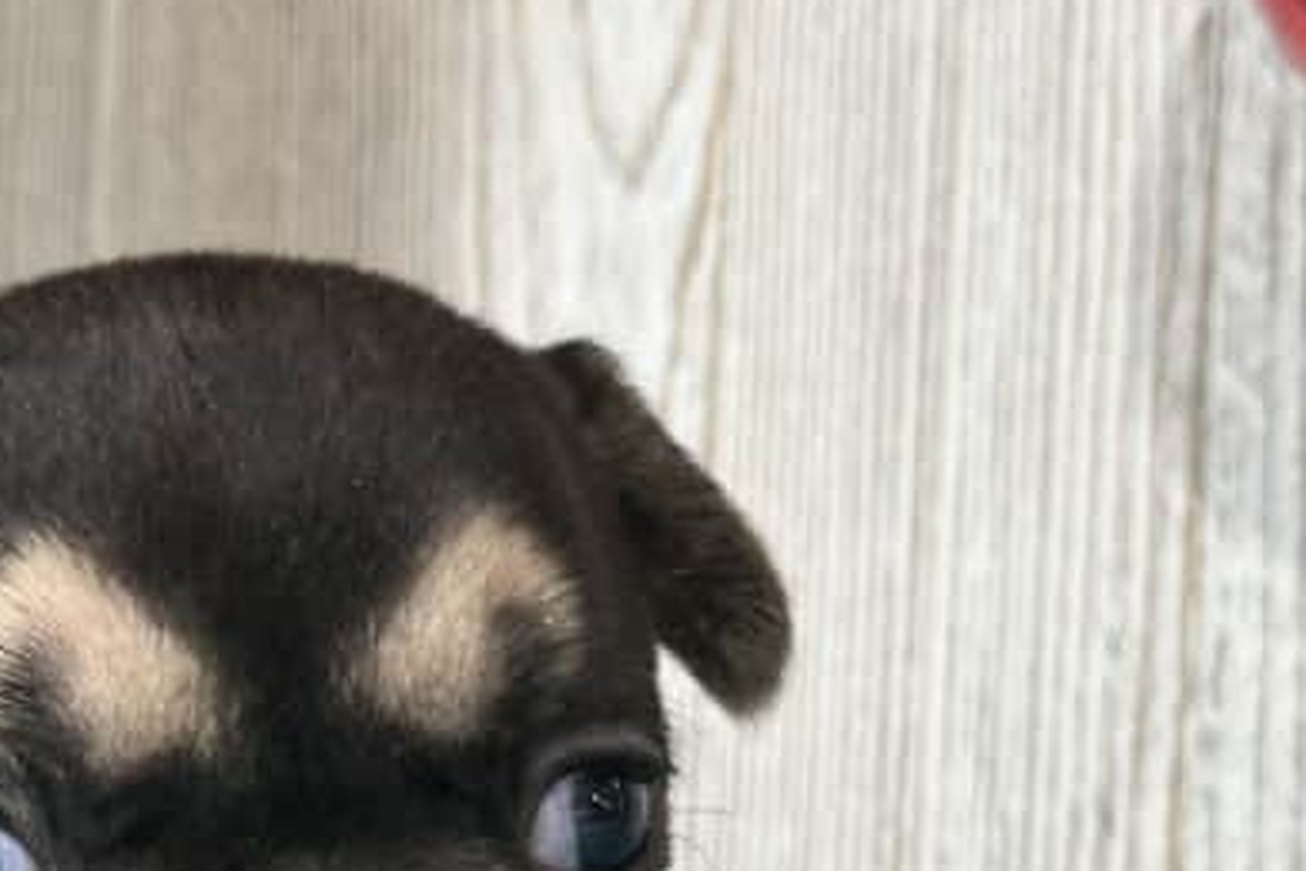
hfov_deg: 15.5
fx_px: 4752
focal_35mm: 131
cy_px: 945
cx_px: 137
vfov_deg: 10.4
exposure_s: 1/40
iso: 250
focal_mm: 6.86
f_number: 1.78
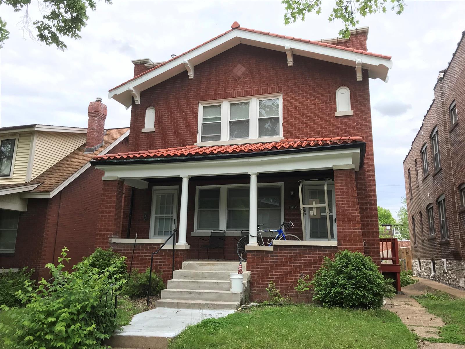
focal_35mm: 28
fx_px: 376
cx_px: 232
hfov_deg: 63.4
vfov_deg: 49.7
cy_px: 174
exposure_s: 1/903
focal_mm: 3.99
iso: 20
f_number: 1.8
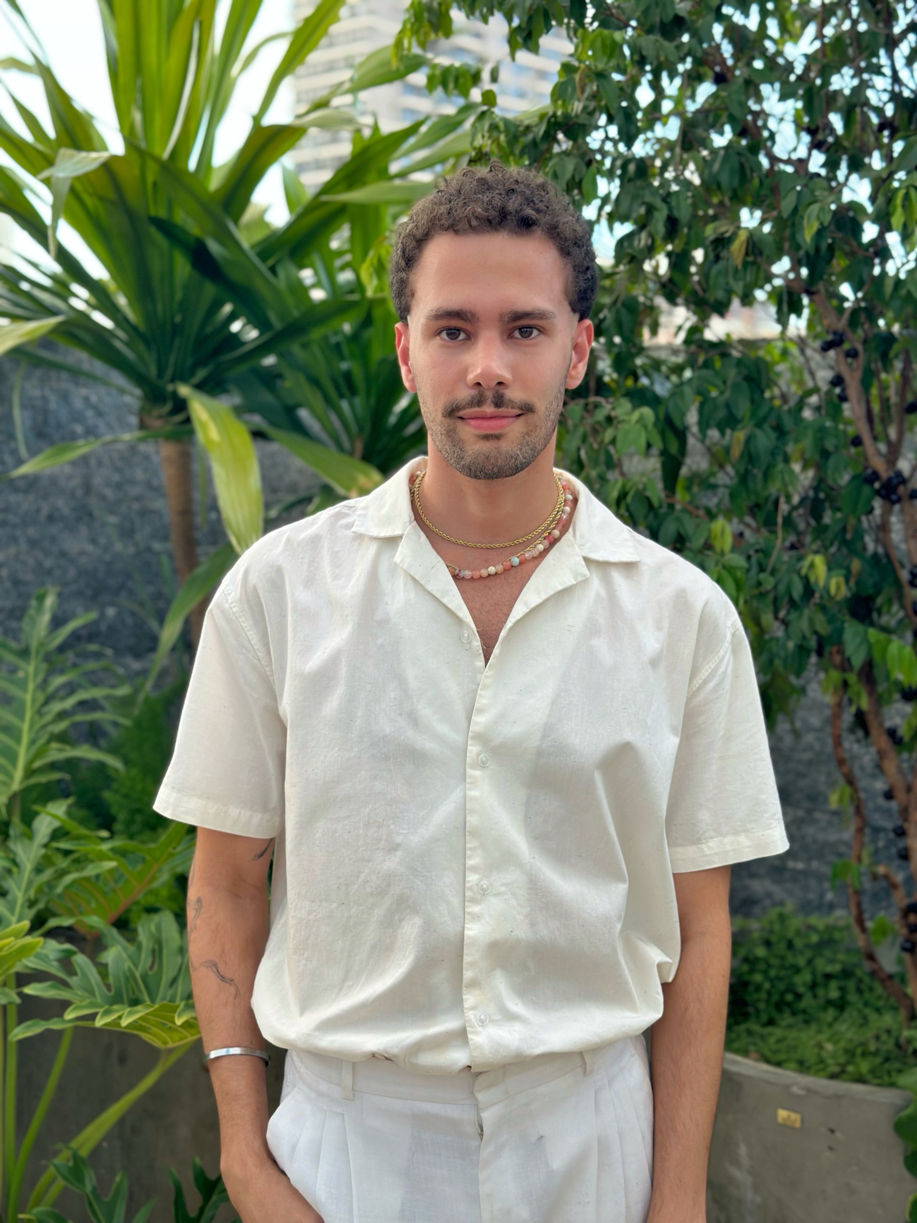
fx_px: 1695
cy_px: 612
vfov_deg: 39.7
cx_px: 458
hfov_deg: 30.3
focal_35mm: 48
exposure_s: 1/200
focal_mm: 6.86
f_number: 1.78
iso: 80
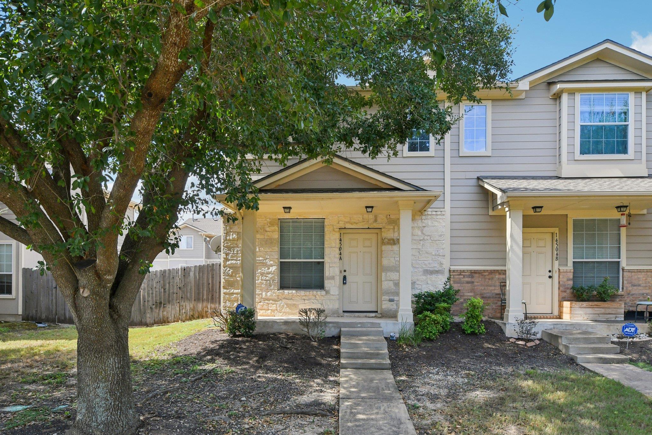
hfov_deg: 73.7
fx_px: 435
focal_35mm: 24
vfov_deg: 53.1
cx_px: 326
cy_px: 218
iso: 400
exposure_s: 1/320
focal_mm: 16
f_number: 8
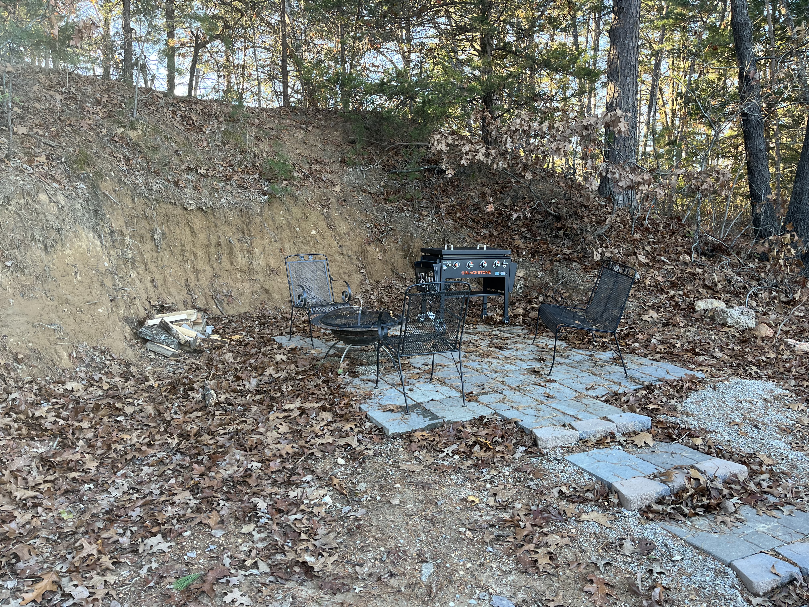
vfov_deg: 53.1
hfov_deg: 67.3
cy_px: 304
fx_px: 608
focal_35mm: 26
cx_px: 404
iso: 64
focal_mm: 5.1
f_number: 1.6
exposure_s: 1/122
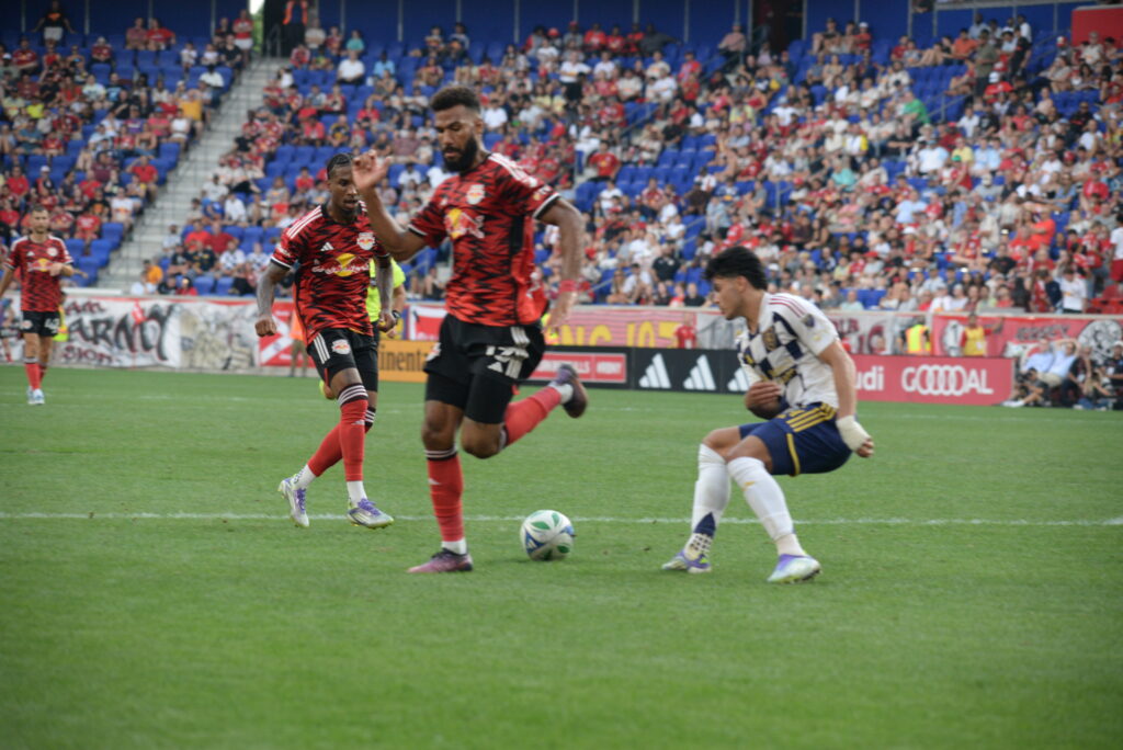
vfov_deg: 6.9
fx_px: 6242
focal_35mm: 200
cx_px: 562
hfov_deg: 10.3
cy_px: 375
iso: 1600
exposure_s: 1/500
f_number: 8
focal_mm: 200
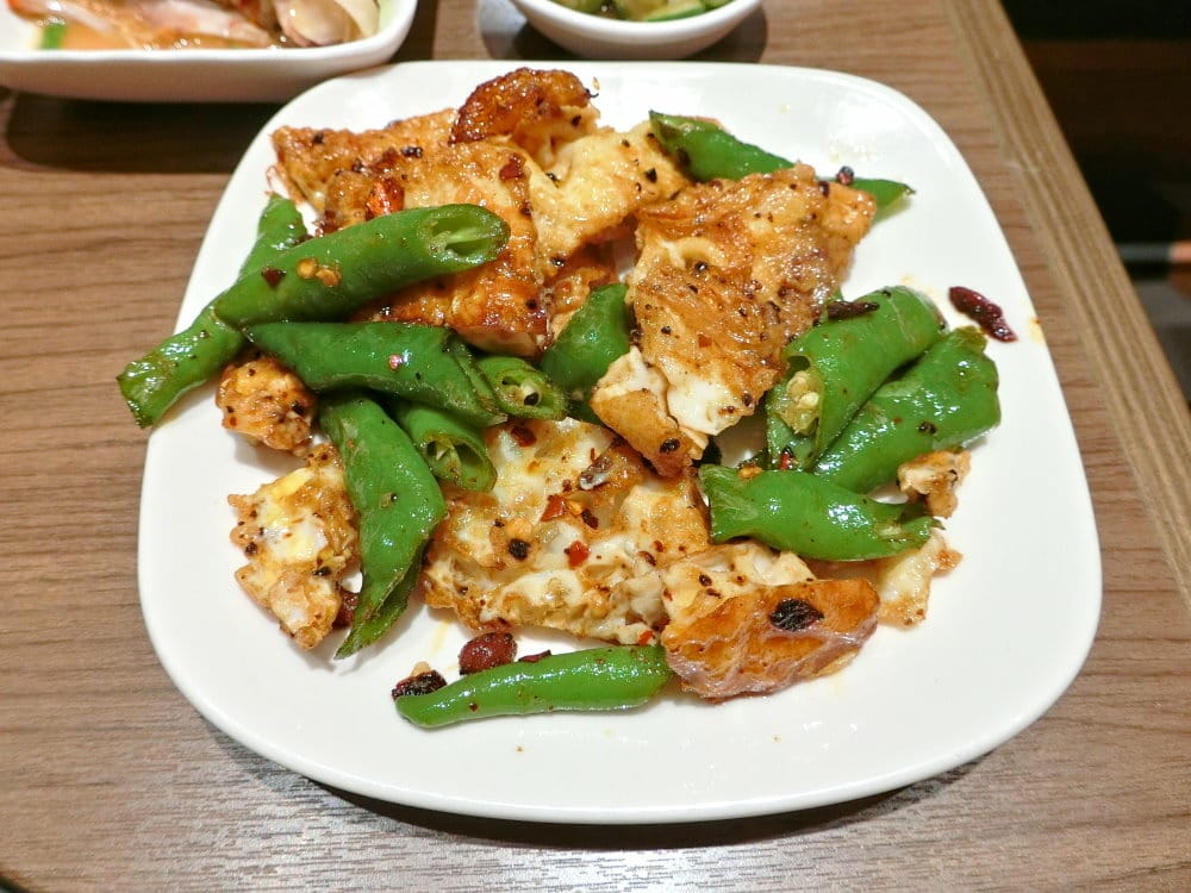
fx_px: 860
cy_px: 446
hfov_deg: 69.4
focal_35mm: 25
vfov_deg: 54.9
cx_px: 596
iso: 320
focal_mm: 5.4
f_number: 2.8
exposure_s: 1/125
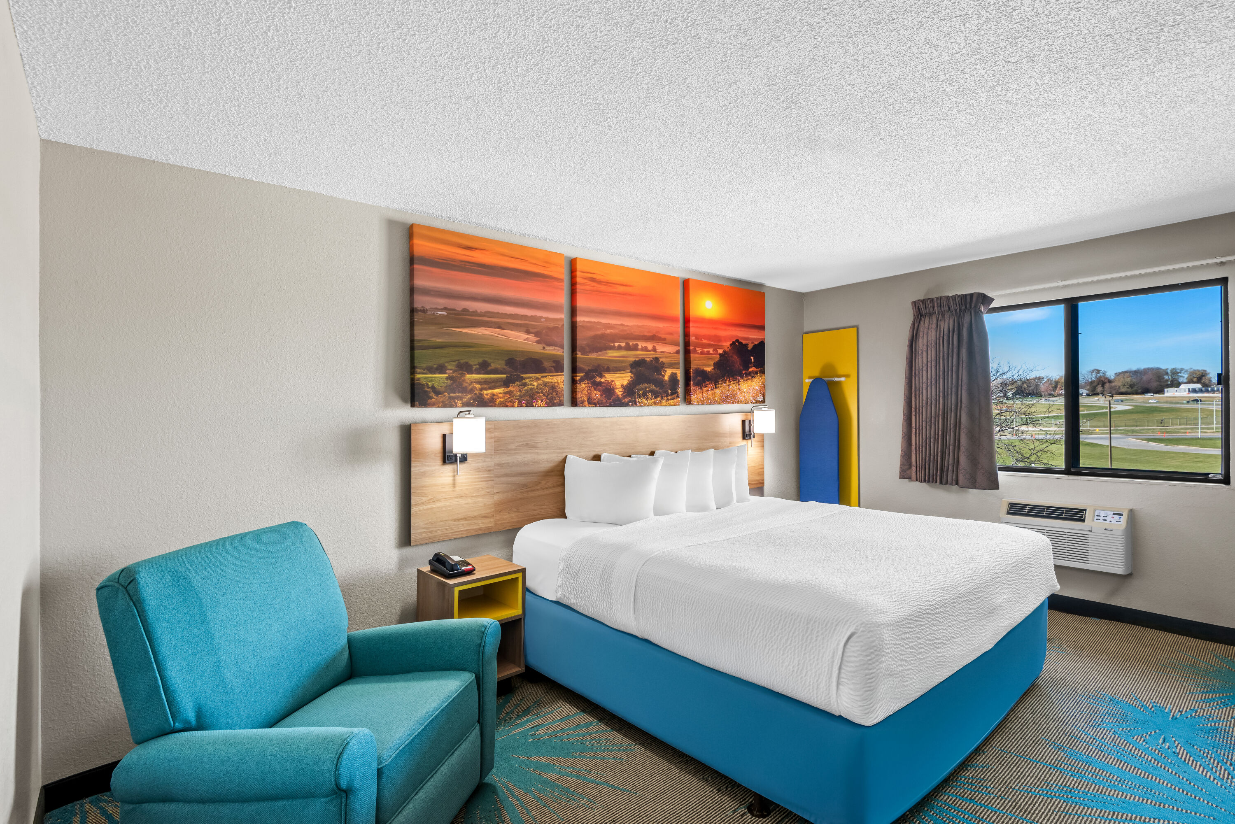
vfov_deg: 73.8
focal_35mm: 16
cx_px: 618
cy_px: 412
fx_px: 549
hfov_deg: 96.7
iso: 200
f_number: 9
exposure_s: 1.3
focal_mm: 16
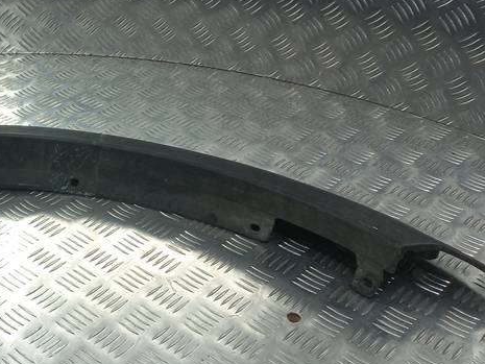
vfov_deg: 26.6
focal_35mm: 55
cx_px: 52
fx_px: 771
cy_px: 194
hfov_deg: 33.2
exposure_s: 1/50
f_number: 1.8
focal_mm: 4.6
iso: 50
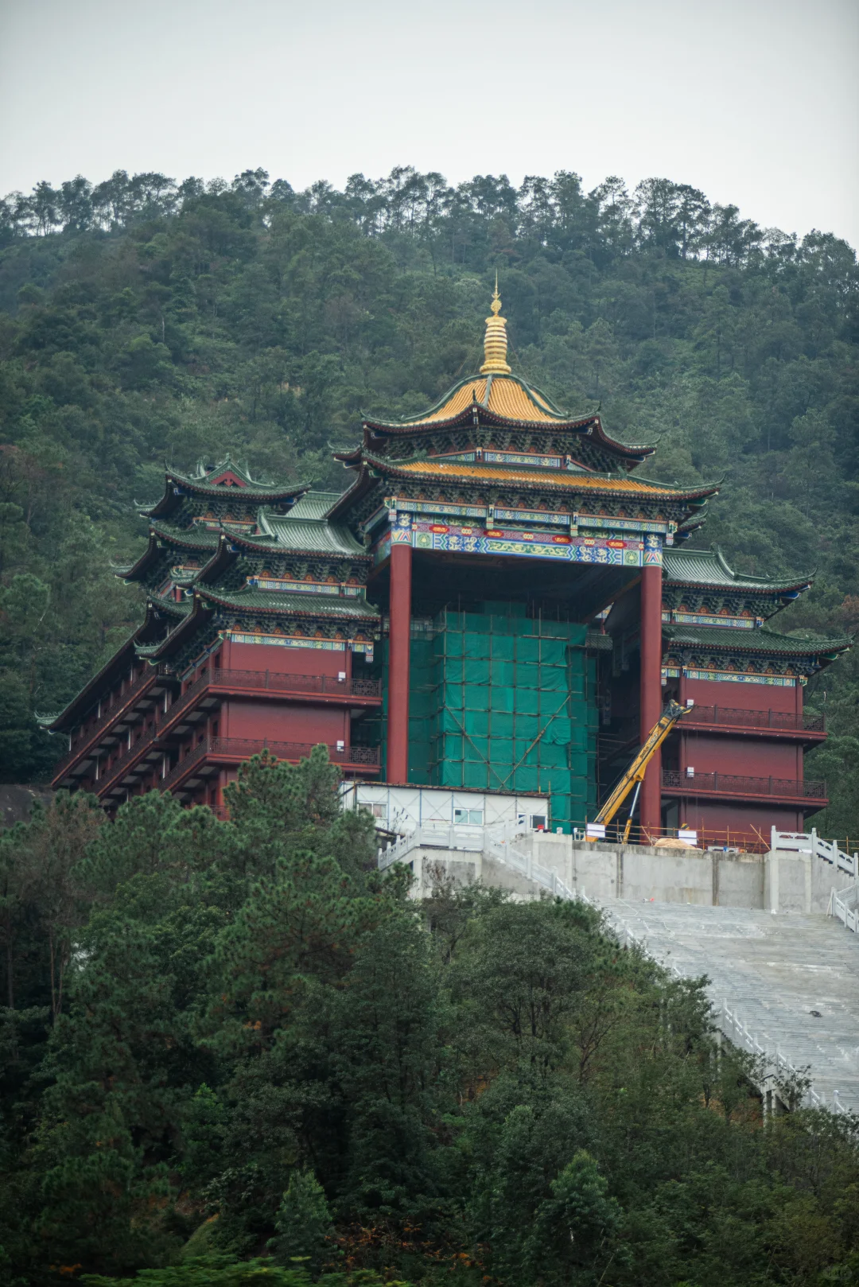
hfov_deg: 10.2
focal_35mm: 135
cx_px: 430
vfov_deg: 15.2
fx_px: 4827
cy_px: 644
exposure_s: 1/500
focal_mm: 135
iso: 400
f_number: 2.8
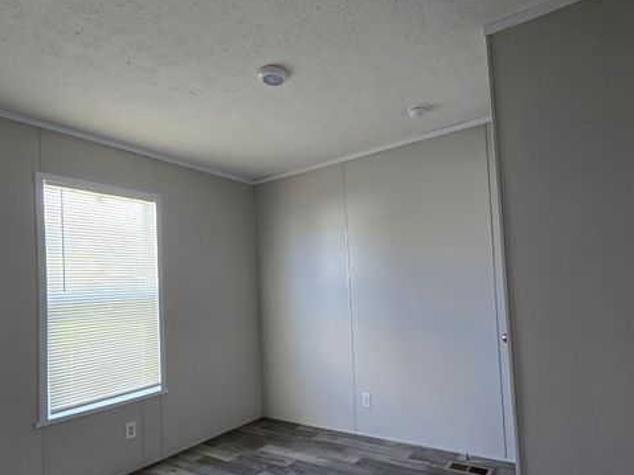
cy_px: 276
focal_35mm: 19
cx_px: 345
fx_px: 348
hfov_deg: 84.5
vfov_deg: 68.2
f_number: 2.2
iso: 125
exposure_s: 1/60
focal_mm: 2.2
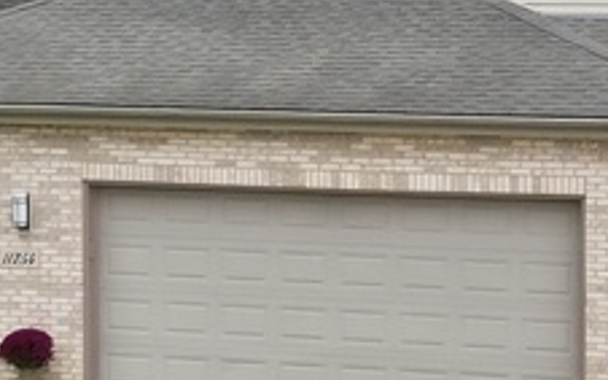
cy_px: 84
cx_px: 178
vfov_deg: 8.1
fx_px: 2683
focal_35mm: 162
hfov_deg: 12.9
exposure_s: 1/800
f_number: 1.7
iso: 100
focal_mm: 6.7
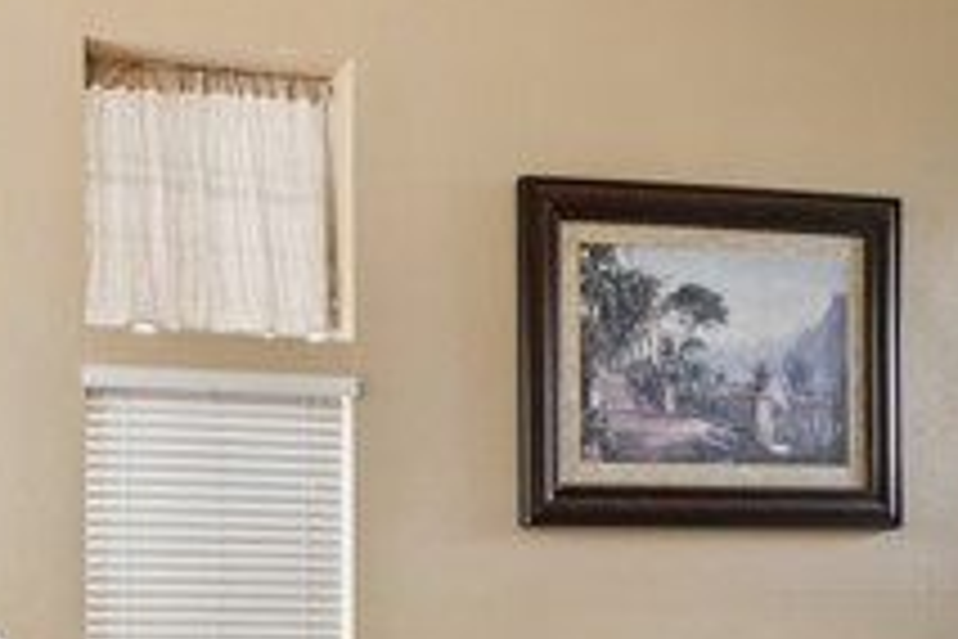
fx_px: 1038
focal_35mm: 39
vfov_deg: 30.4
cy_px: 716
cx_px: -135
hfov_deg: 39.1
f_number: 8
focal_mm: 13
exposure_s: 1/25
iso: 400
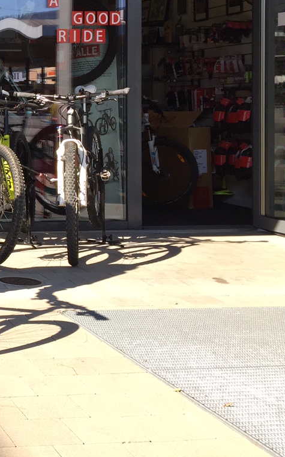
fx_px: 820
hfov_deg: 17.3
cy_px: 111
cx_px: -168
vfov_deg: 30.5
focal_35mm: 66
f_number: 2.2
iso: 32
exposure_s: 1/549
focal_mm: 4.15
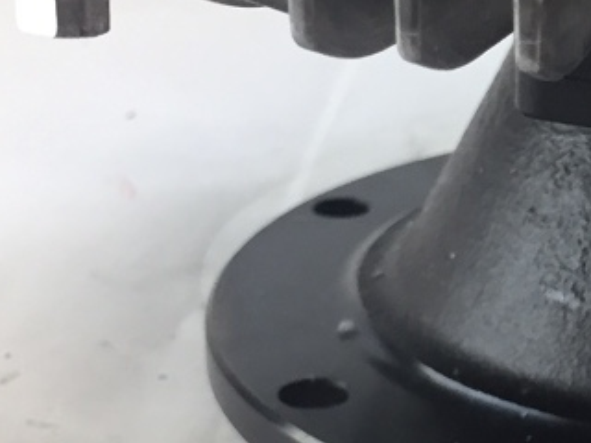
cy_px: 162
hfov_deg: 16.2
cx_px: 746
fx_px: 1980
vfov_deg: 12.8
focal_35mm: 116
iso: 32
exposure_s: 1/30
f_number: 2.2
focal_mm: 4.15
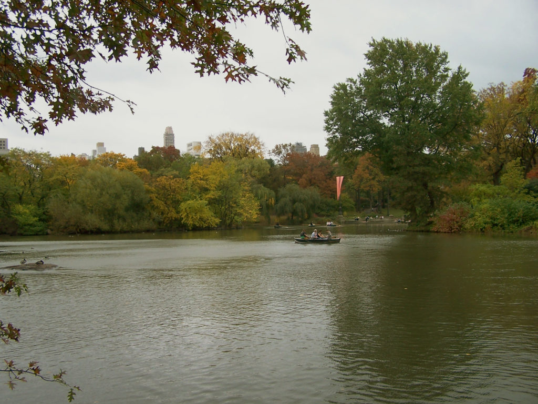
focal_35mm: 38
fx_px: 591
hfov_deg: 49.0
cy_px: 202
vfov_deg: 37.7
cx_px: 269
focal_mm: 6.3
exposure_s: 1/250
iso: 80
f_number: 2.8
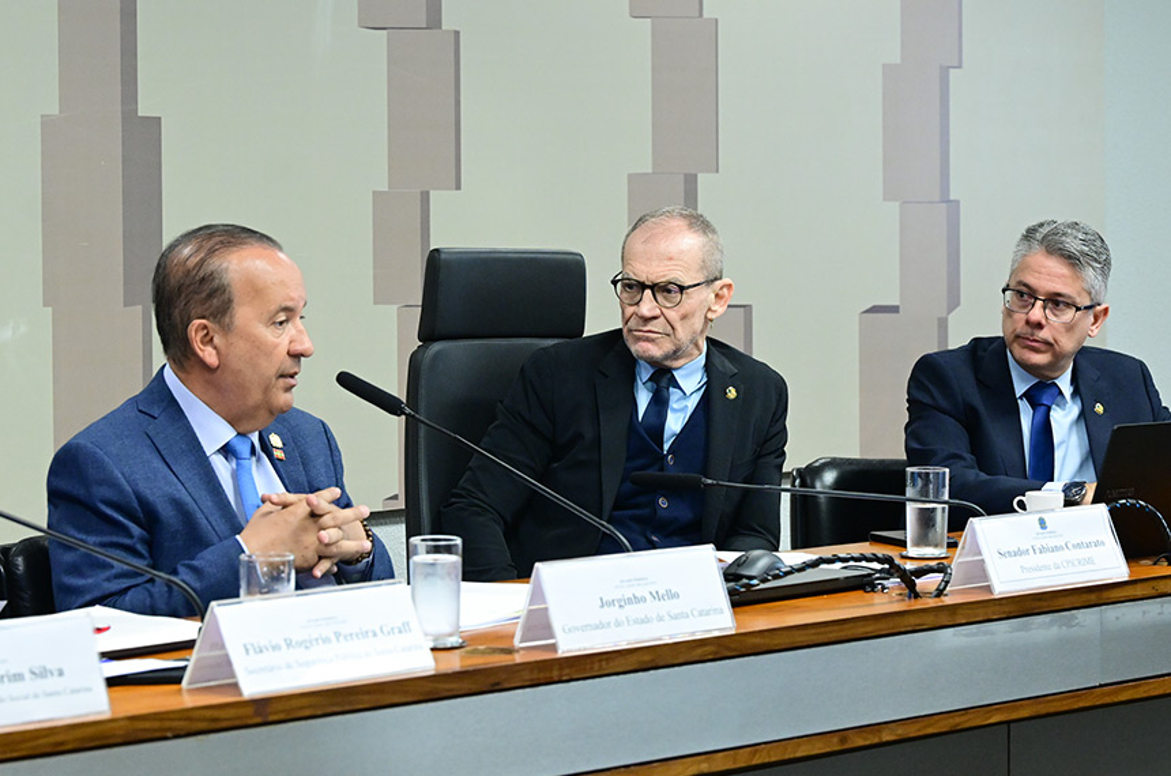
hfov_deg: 19.5
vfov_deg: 13.0
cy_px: 388
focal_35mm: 105
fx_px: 3409
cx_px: 586
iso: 4000
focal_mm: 70
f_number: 4.5
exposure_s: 1/200
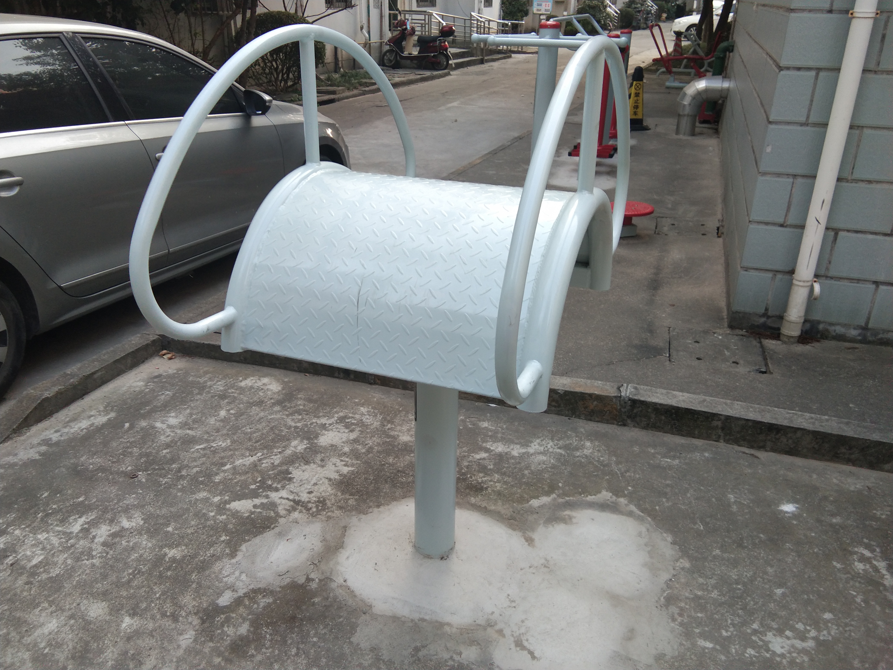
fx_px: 800
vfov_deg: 45.4
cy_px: 335
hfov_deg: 58.4
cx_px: 446
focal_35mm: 31
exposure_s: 1/100
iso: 100
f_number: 2.2
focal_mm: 3.69
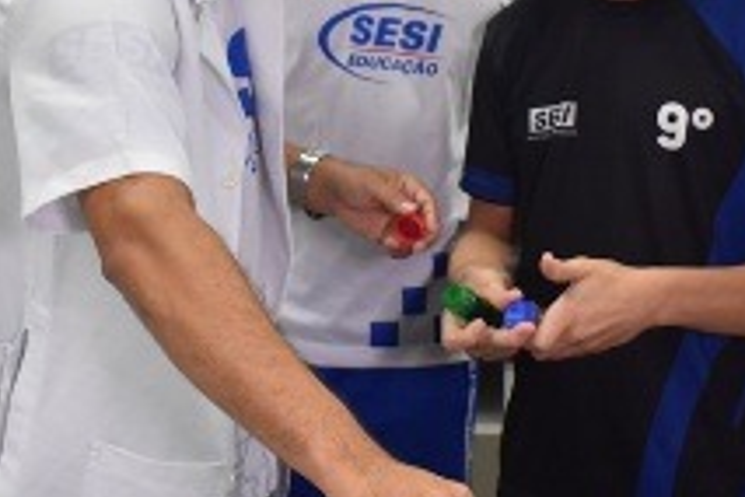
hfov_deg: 23.8
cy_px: 110
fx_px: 1766
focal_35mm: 85
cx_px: 364
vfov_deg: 15.9
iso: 900
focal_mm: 21
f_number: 3.8
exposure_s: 1/60
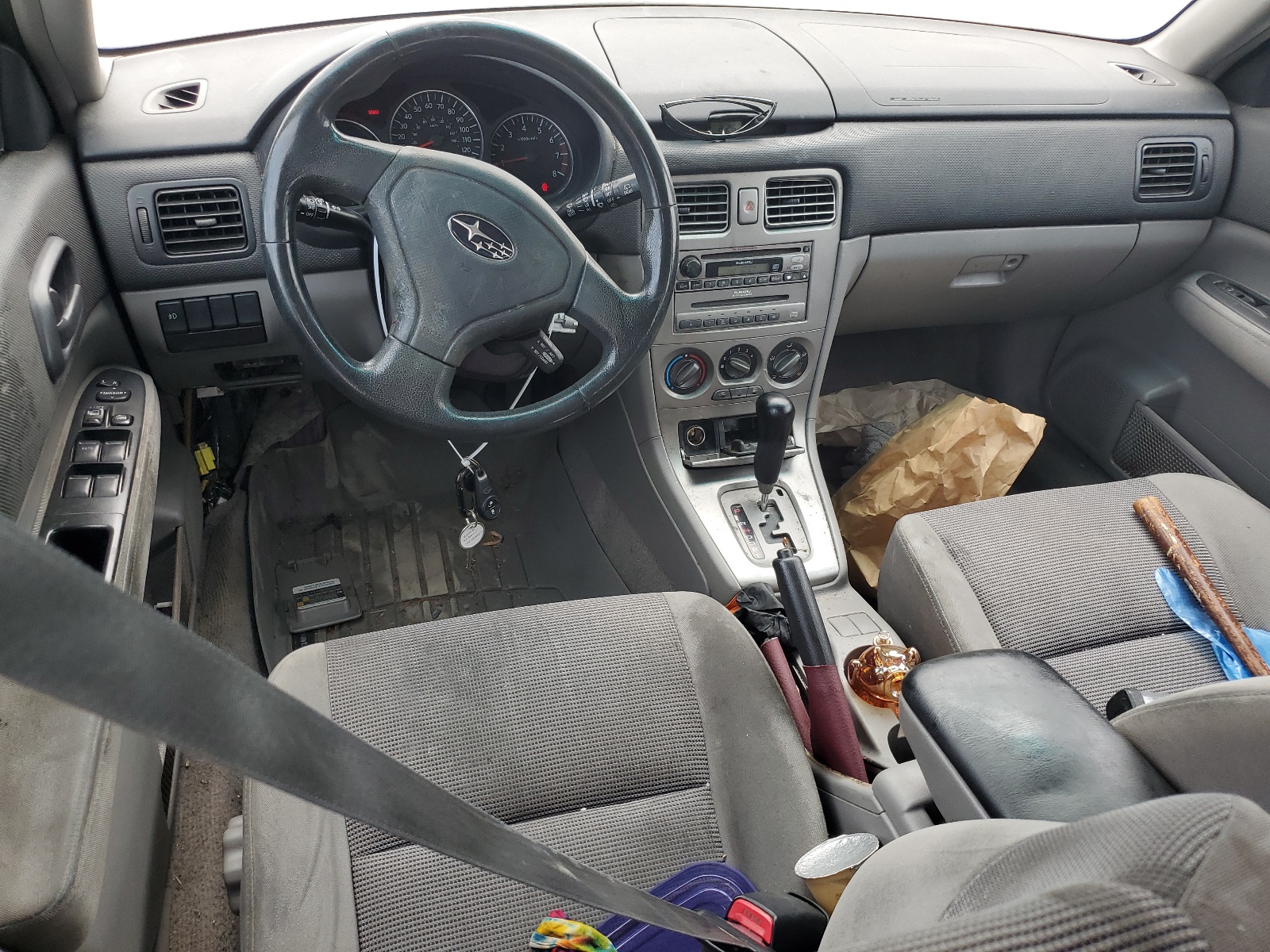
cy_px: 476
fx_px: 954
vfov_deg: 53.1
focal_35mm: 26
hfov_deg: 67.3
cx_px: 635
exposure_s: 1/244
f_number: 1.5
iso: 50
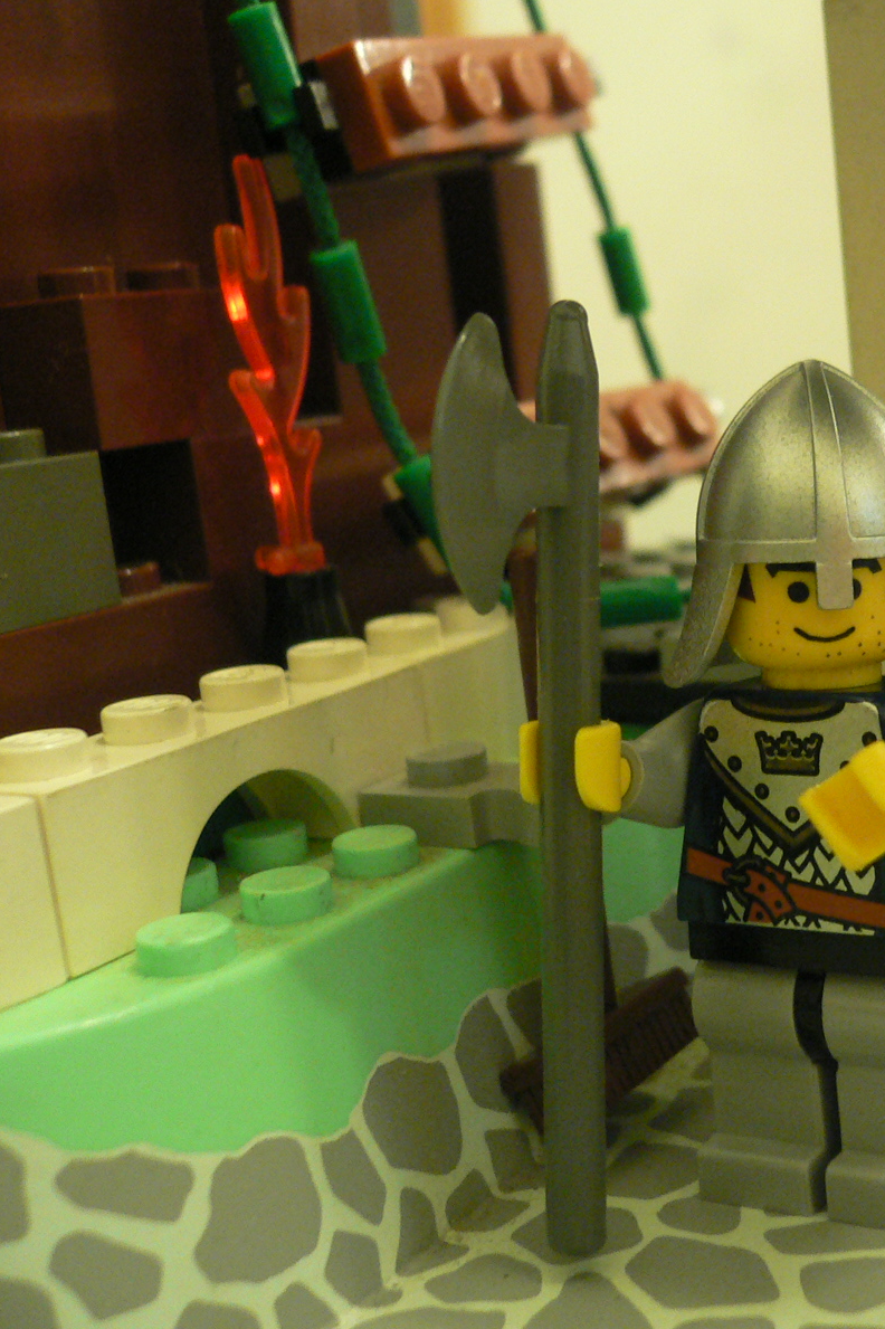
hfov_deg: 26.4
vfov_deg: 40.4
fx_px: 1808
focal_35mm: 49
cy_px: 667
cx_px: 825
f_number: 2.8
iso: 200
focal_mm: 5.8
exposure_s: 1/8
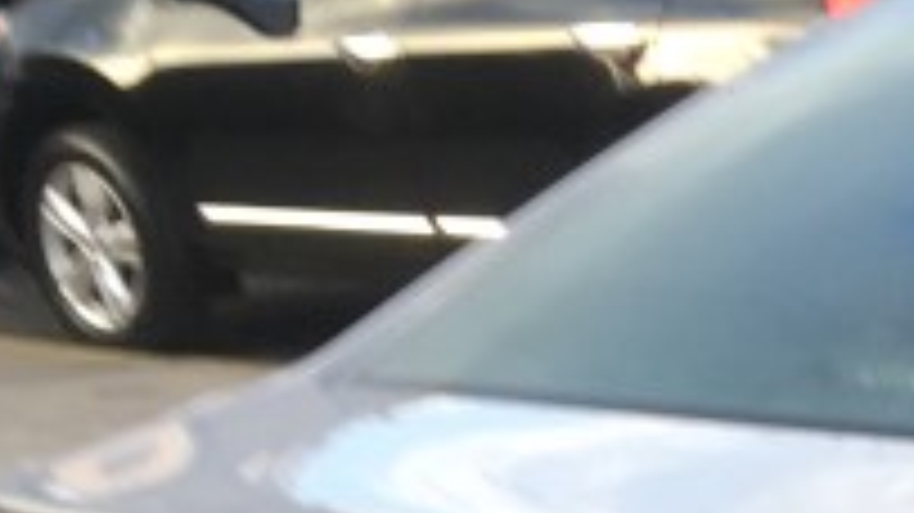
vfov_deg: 7.2
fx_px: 3852
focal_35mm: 159
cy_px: 1242
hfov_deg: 12.8
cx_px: 1382
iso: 32
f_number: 2.2
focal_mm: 4.15
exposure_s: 1/120
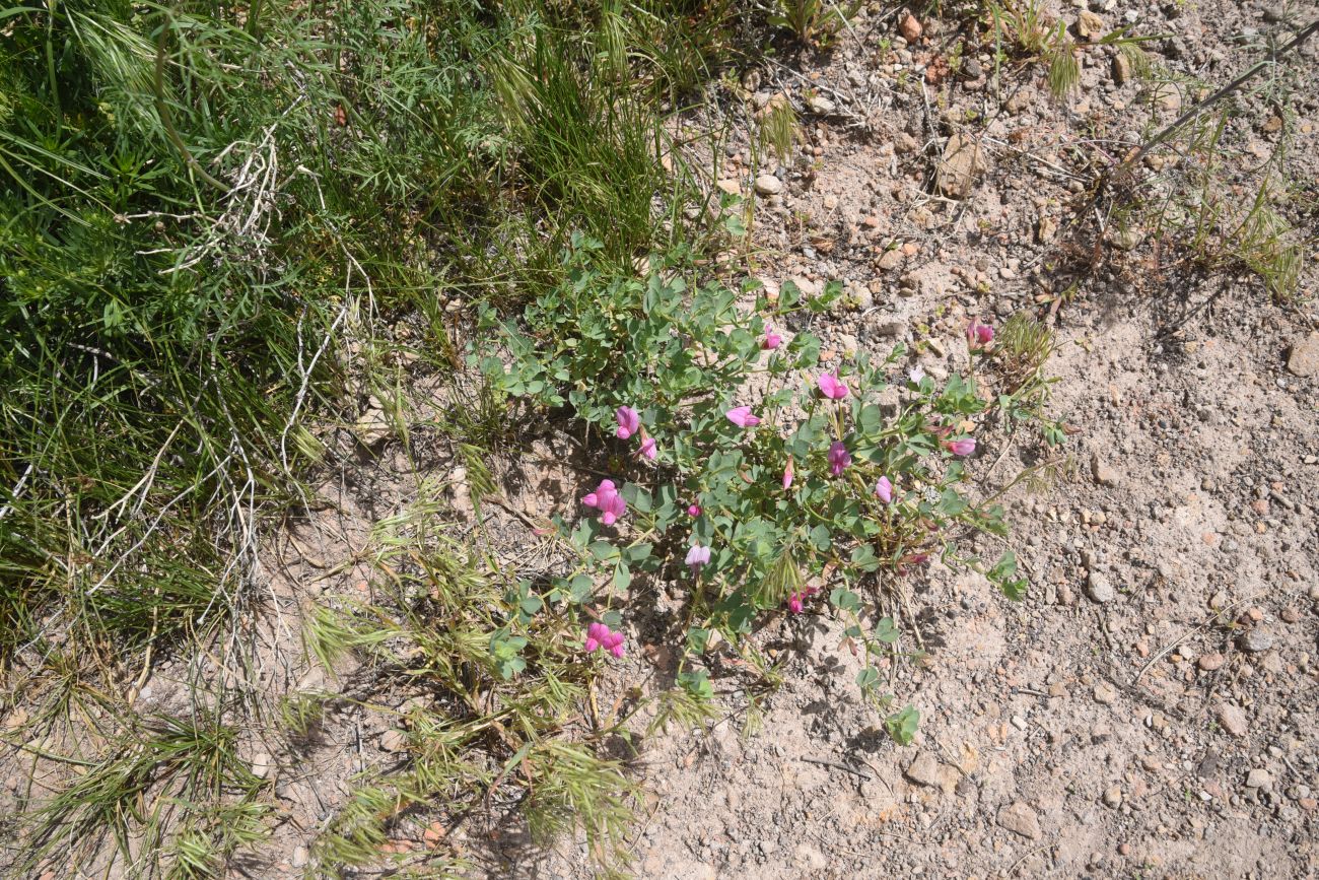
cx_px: 660
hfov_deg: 39.6
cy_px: 440
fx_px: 1832
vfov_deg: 27.0
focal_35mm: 50
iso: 125
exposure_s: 1/160
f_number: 11
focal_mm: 50
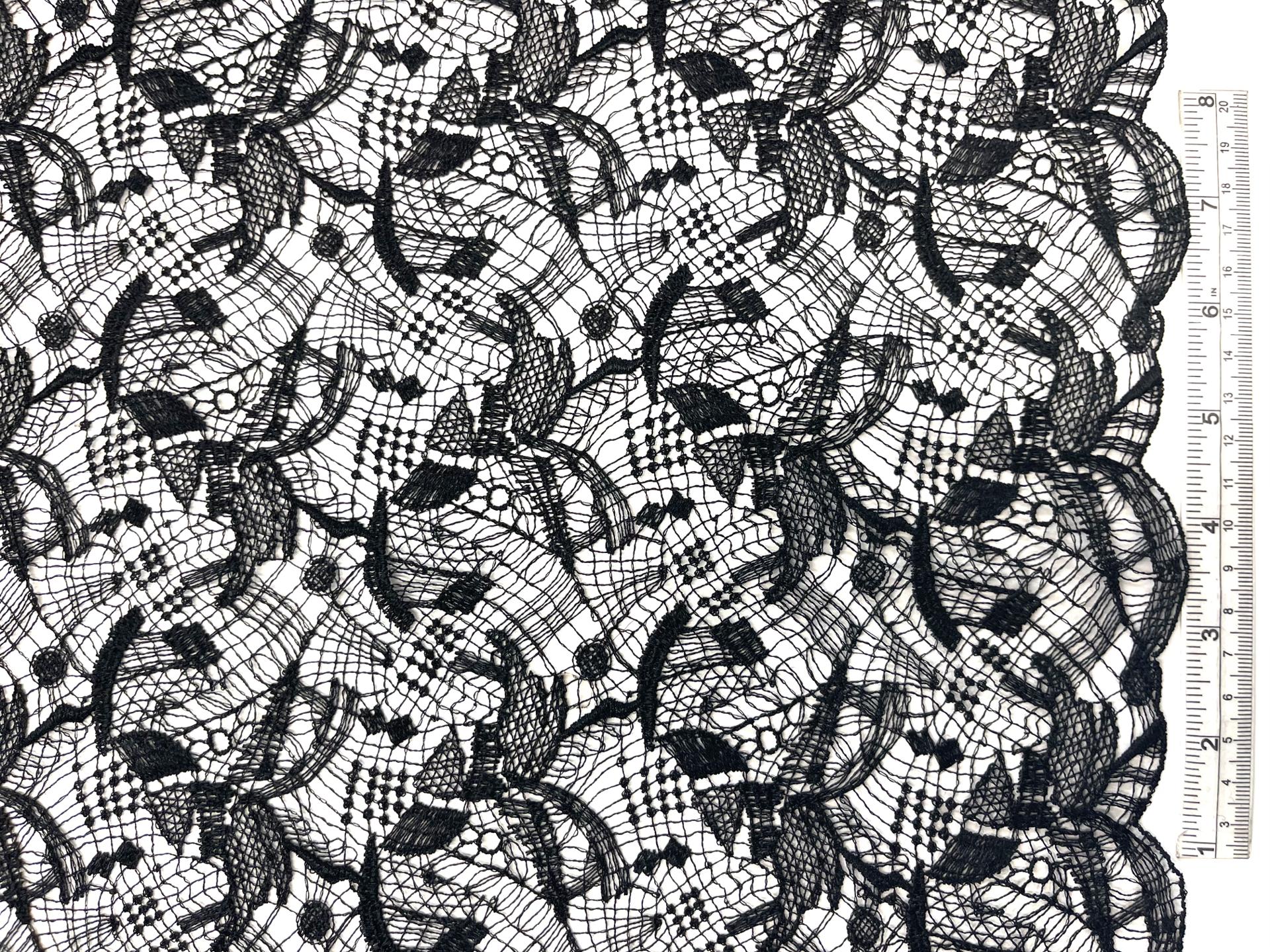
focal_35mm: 25
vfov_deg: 54.9
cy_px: 476
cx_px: 635
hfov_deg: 69.4
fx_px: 917
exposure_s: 1/60
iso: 64
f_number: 1.6
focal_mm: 5.1
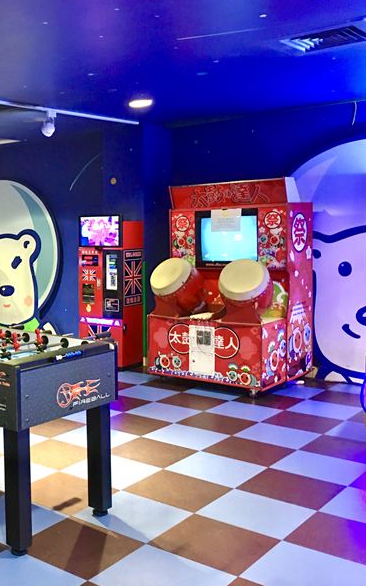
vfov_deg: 47.2
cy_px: 294
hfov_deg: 28.7
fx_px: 671
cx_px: 3
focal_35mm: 42
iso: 50
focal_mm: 4.15
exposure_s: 1/4
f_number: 2.2
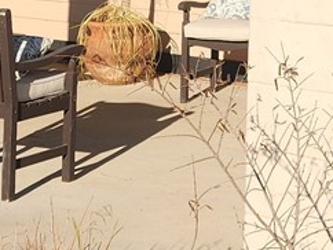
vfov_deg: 9.1
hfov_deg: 12.8
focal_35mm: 152
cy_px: -264
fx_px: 1464
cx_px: 322
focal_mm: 6.4
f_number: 1.8
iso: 12
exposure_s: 1/1084
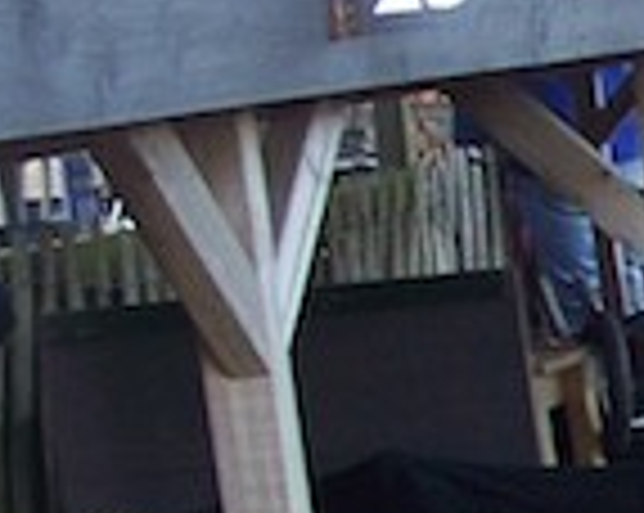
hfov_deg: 9.4
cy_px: 724
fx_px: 3426
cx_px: 1612
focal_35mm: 180
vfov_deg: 8.4
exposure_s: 1/60
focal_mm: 7.54
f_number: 2.8
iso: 80
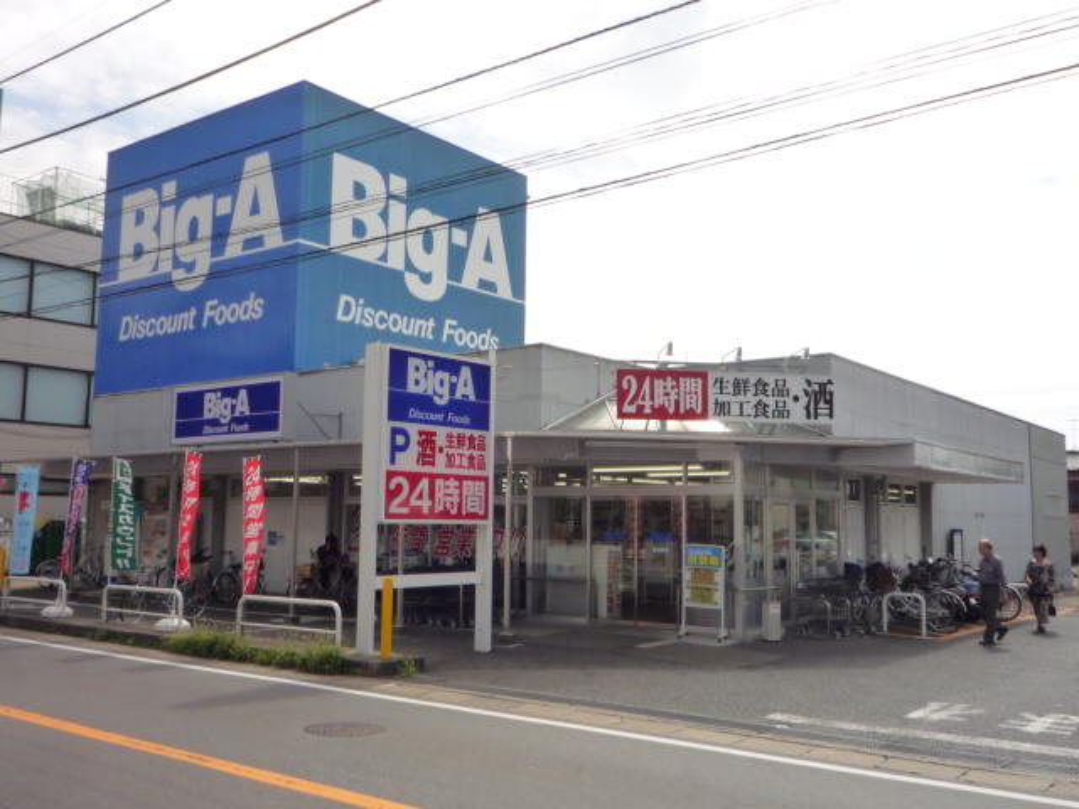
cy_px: 404
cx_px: 540
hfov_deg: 55.4
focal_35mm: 33
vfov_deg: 42.9
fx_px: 1029
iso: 160
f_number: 5
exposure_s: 1/640
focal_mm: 4.4
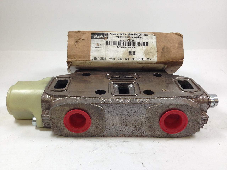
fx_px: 216
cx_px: 114
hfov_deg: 55.4
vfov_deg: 42.9
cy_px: 85
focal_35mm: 33
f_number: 2.4
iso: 50
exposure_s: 1/60
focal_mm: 4.12
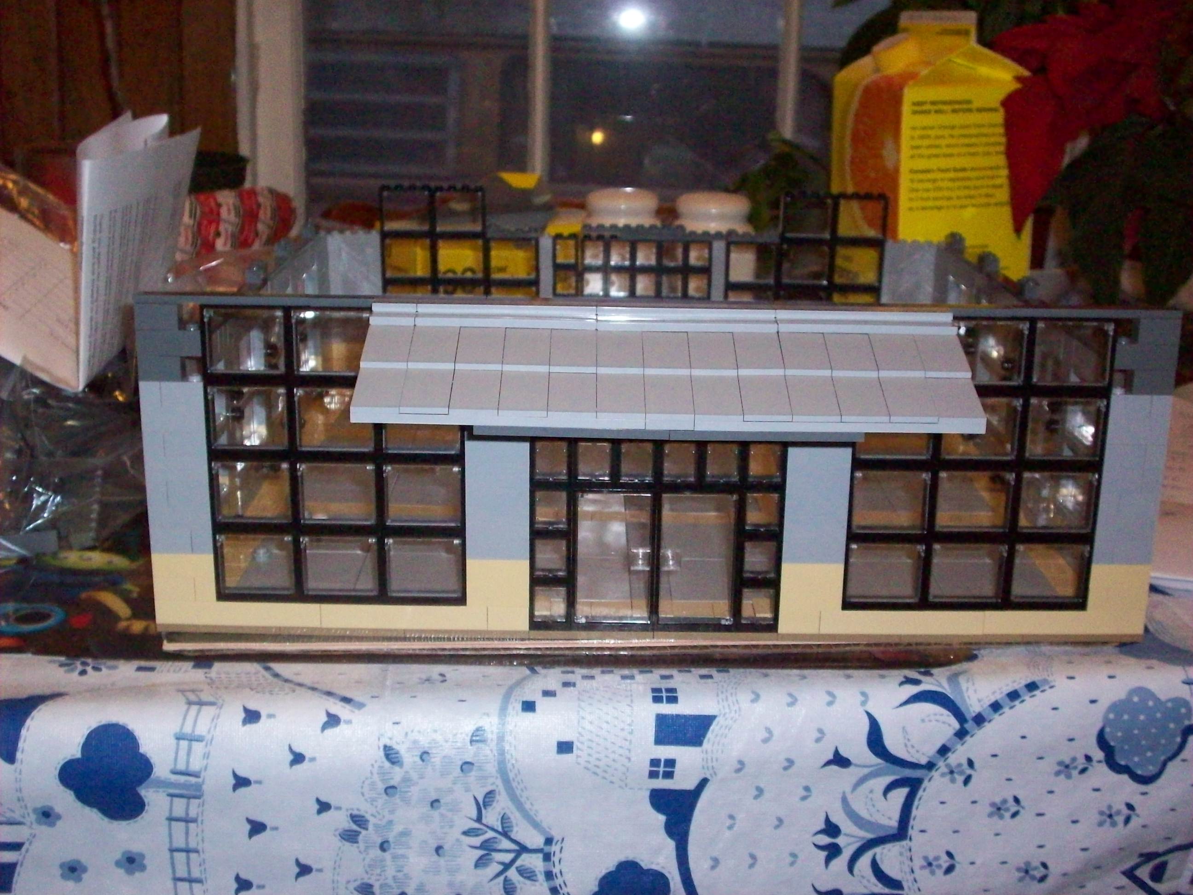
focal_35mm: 46
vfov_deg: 31.5
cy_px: 448
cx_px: 596
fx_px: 1585
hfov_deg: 41.2
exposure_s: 1/71.9
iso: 400
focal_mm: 7.6
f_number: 3.1
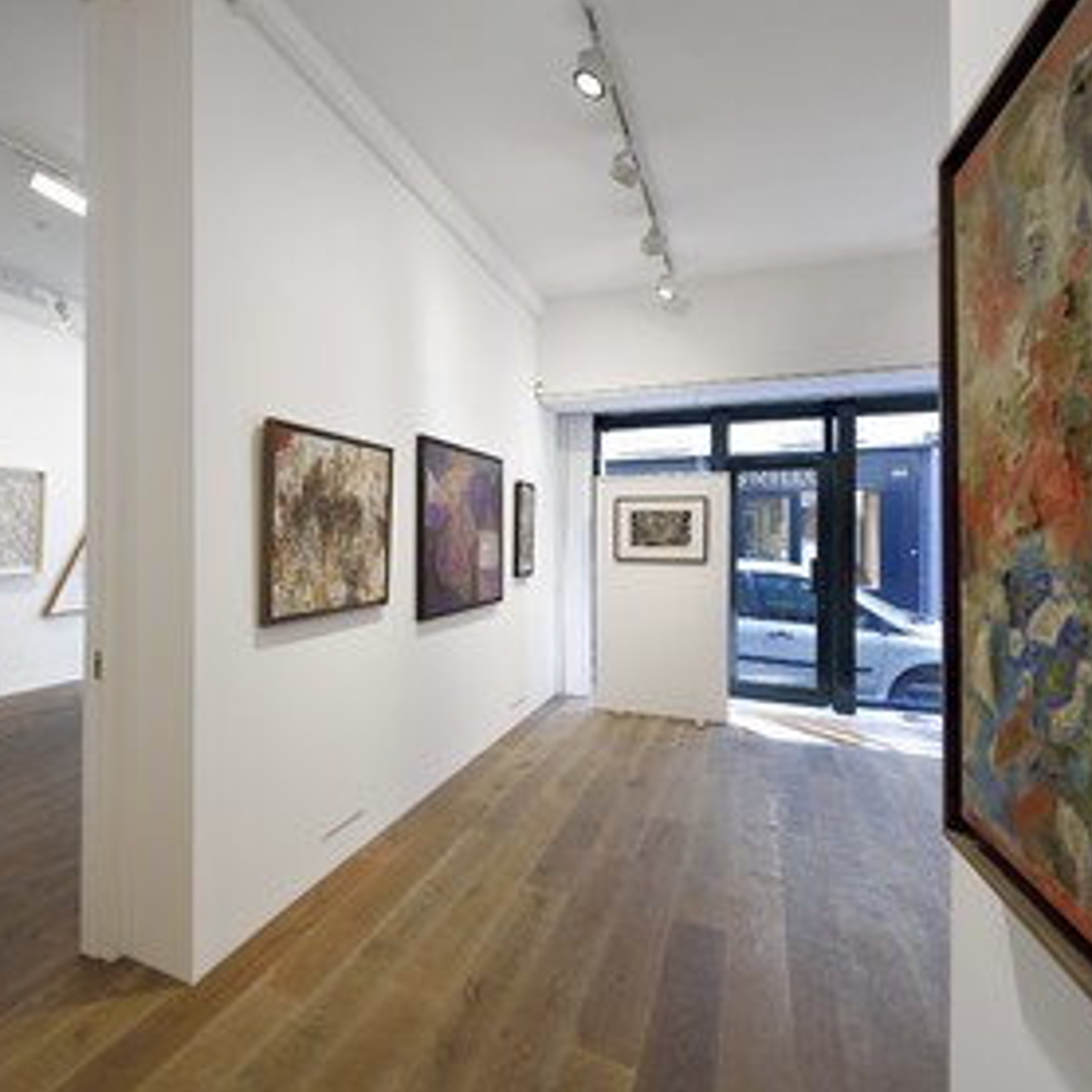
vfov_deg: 80.7
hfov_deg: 77.2
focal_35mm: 18
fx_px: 642
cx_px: 334
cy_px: 546
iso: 800
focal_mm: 14
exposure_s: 1/100
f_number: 8
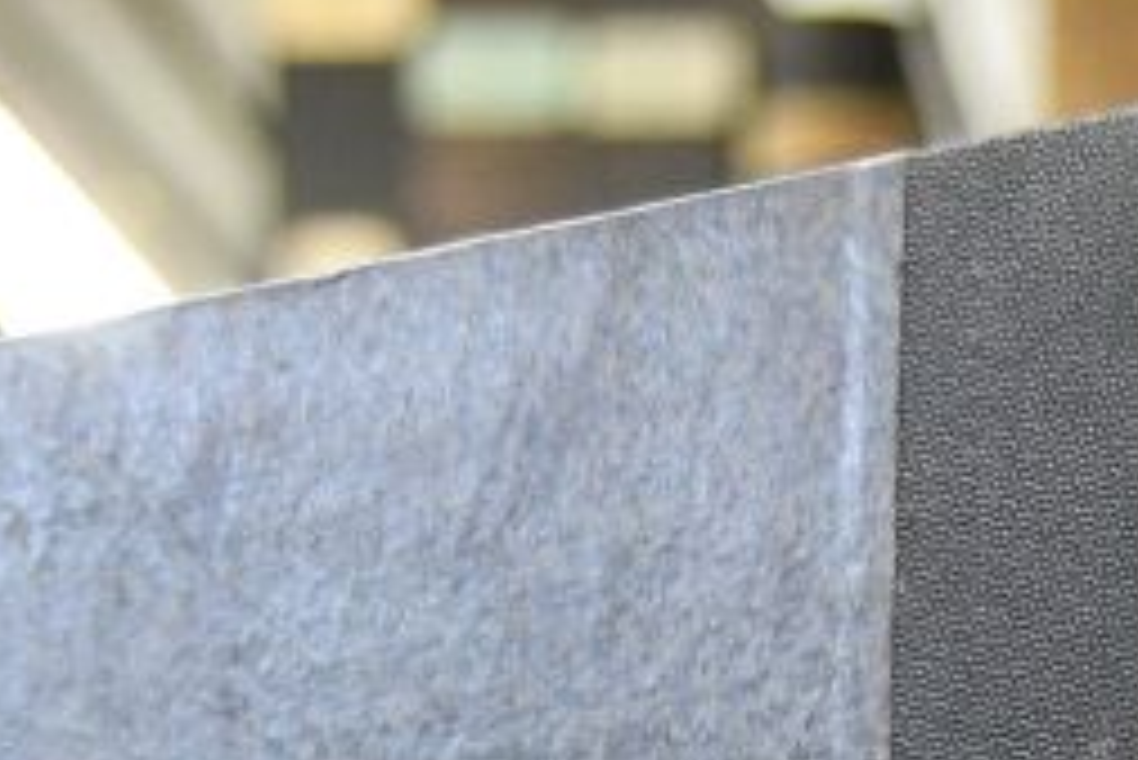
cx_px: 1520
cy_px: 2089
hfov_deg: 12.0
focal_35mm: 166
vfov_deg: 7.5
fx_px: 5250
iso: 1800
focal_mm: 20
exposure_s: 1/125
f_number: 3.5
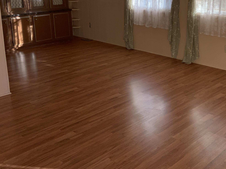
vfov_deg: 31.6
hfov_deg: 41.6
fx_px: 294
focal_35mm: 45
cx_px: 146
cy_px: 41
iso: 16
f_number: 1.8
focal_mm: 3
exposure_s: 1/123
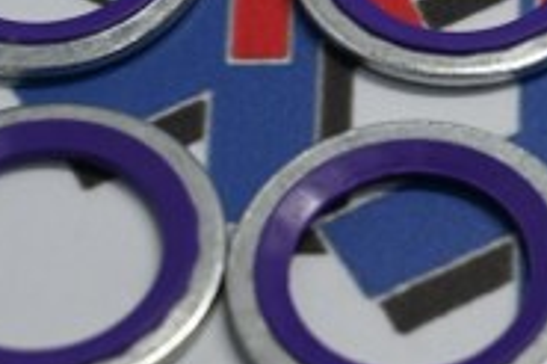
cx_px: 582
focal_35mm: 243
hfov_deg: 8.4
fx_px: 3689
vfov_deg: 5.6
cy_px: 9
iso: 1250
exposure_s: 1/125
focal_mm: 50
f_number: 6.3
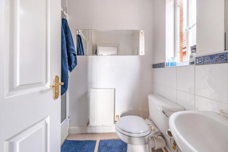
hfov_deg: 112.6
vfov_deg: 90.0
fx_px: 76
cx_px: 114
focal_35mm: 12
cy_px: 76
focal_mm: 8
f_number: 8
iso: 320
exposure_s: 1/13
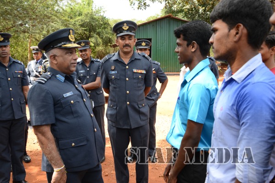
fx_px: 275
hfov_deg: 53.1
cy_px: 92
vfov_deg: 36.9
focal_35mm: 36
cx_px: 138
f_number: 8
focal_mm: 36
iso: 250
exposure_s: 1/100
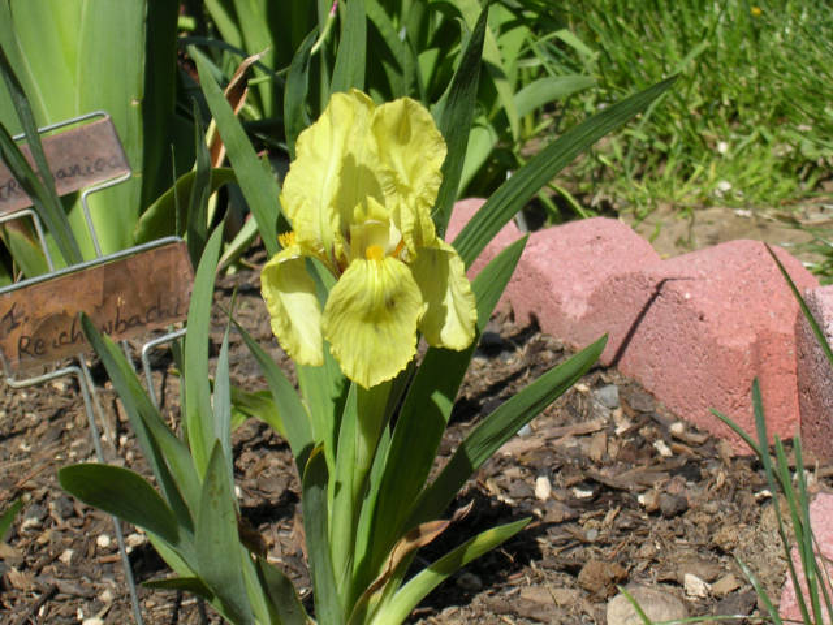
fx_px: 2286
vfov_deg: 15.6
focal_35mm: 95
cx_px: 416
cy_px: 312
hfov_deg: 20.7
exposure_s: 1/447
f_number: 4.4
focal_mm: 14.5
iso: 100
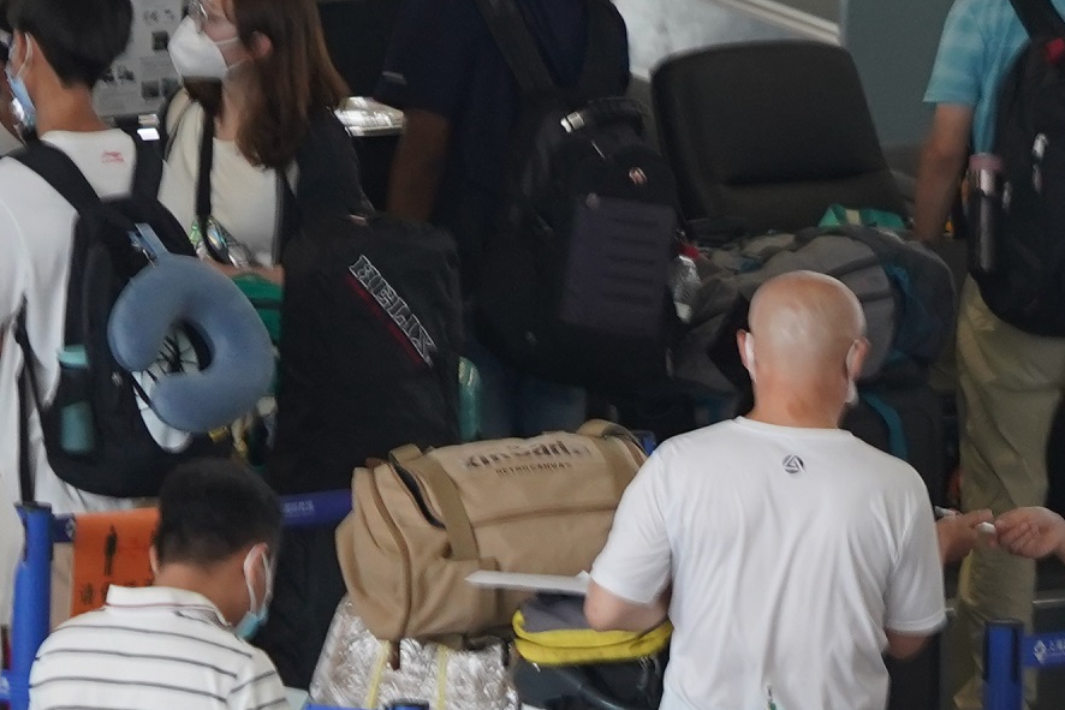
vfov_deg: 1.1
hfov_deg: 1.7
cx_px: 867
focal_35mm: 1237
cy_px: 369
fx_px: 36598
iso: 1000
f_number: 5.6
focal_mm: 274
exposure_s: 1/100
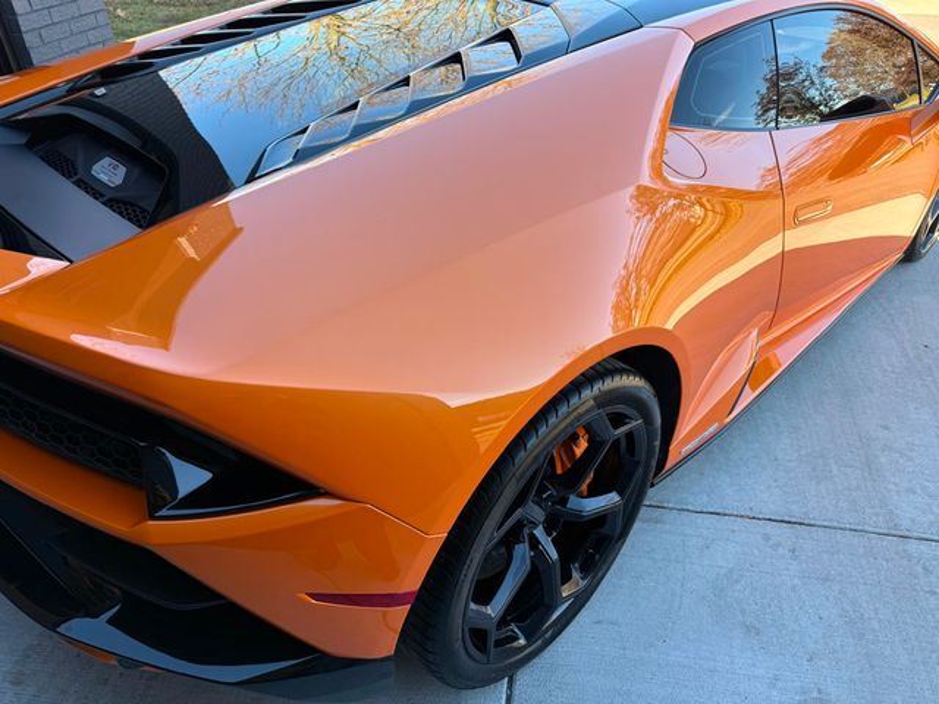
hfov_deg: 71.6
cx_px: 470
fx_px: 651
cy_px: 352
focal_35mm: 24
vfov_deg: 56.8
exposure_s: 1/481
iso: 80
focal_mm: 6.76
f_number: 1.78
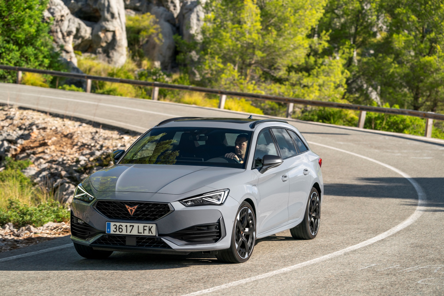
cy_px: 148
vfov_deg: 13.2
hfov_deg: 19.6
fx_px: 1282
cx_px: 222
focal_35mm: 104
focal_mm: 104
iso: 160
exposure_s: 1/400
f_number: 4
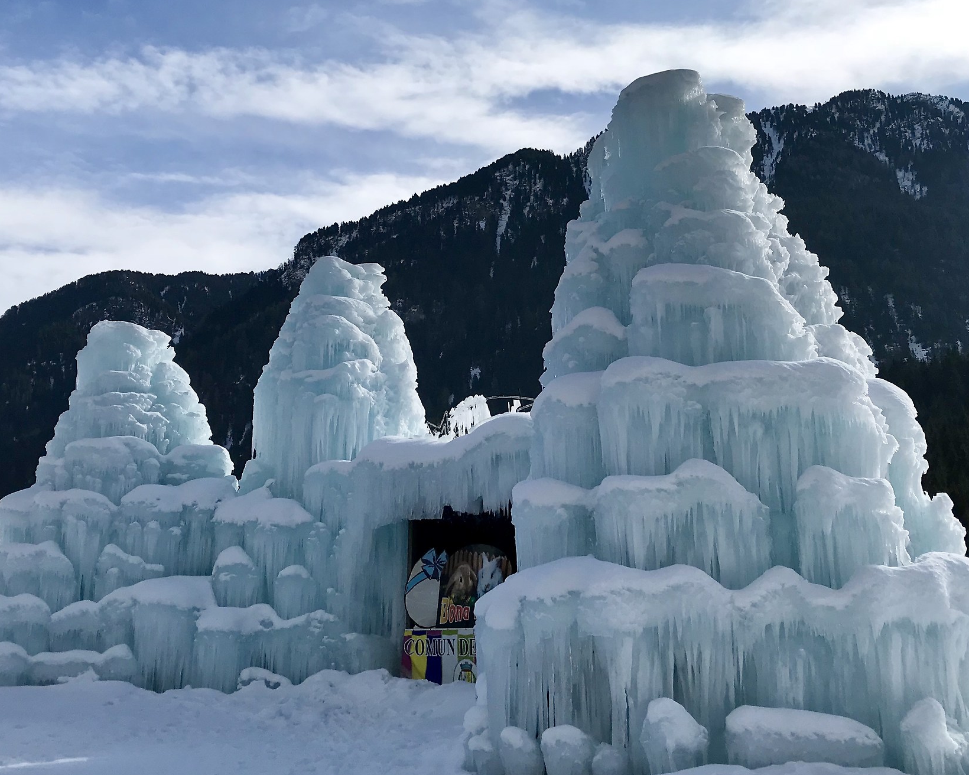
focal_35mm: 40
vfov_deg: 37.3
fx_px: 1147
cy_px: 341
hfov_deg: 45.8
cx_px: 471
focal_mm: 3.99
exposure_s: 1/4167
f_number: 1.8
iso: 20
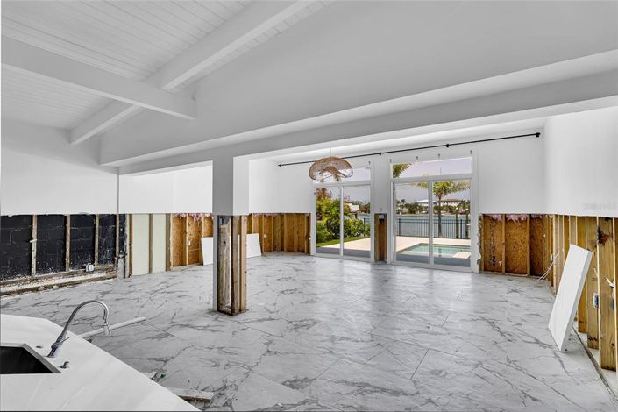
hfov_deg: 96.7
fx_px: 275
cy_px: 206
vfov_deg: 73.7
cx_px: 309
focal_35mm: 16
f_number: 9
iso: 200
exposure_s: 1/50
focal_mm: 16
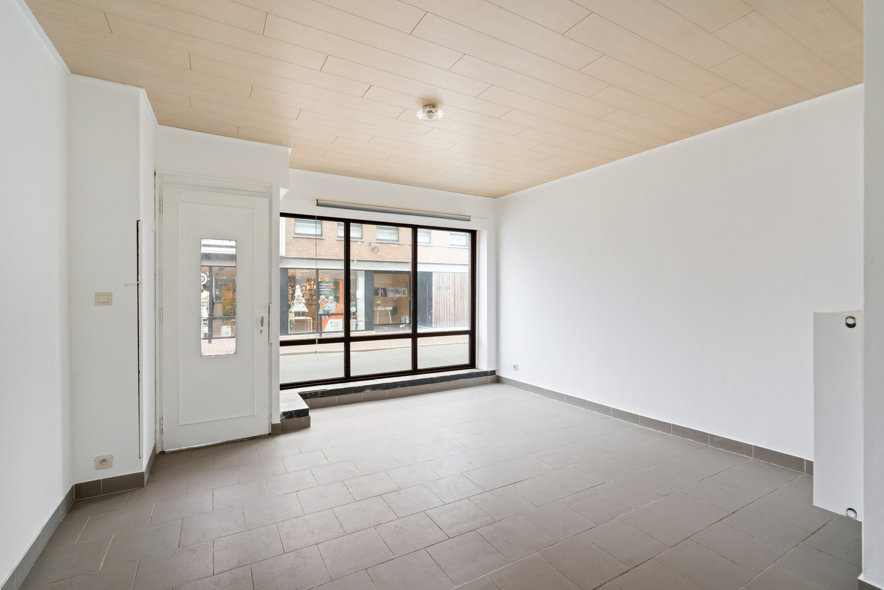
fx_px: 393
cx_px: 442
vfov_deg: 73.8
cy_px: 295
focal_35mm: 16
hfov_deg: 96.7
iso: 250
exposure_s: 1.3
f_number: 11
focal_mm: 16
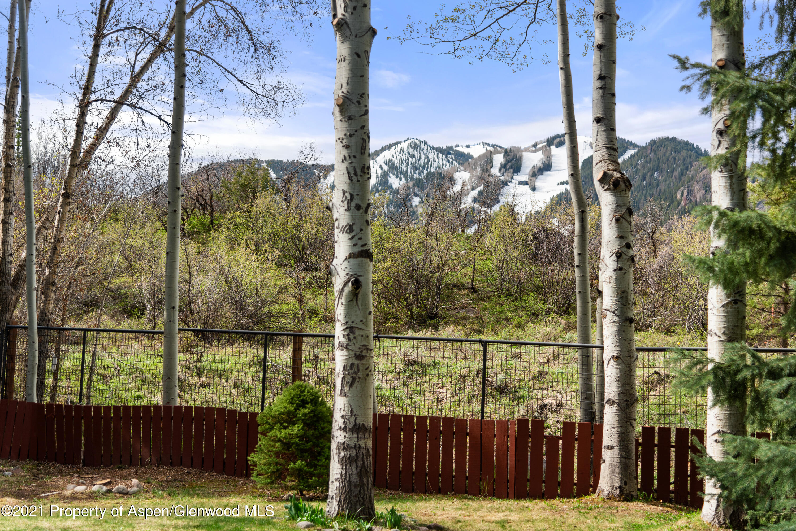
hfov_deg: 36.2
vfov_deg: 24.6
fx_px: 1216
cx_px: 398
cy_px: 266
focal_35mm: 55
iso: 100
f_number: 4
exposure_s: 1/1000
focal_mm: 55
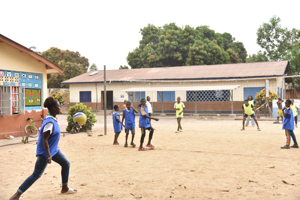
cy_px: 100
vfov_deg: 30.5
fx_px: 367
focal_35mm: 44
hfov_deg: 44.5
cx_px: 150
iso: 6400
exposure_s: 1/4000
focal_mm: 44
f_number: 4.5
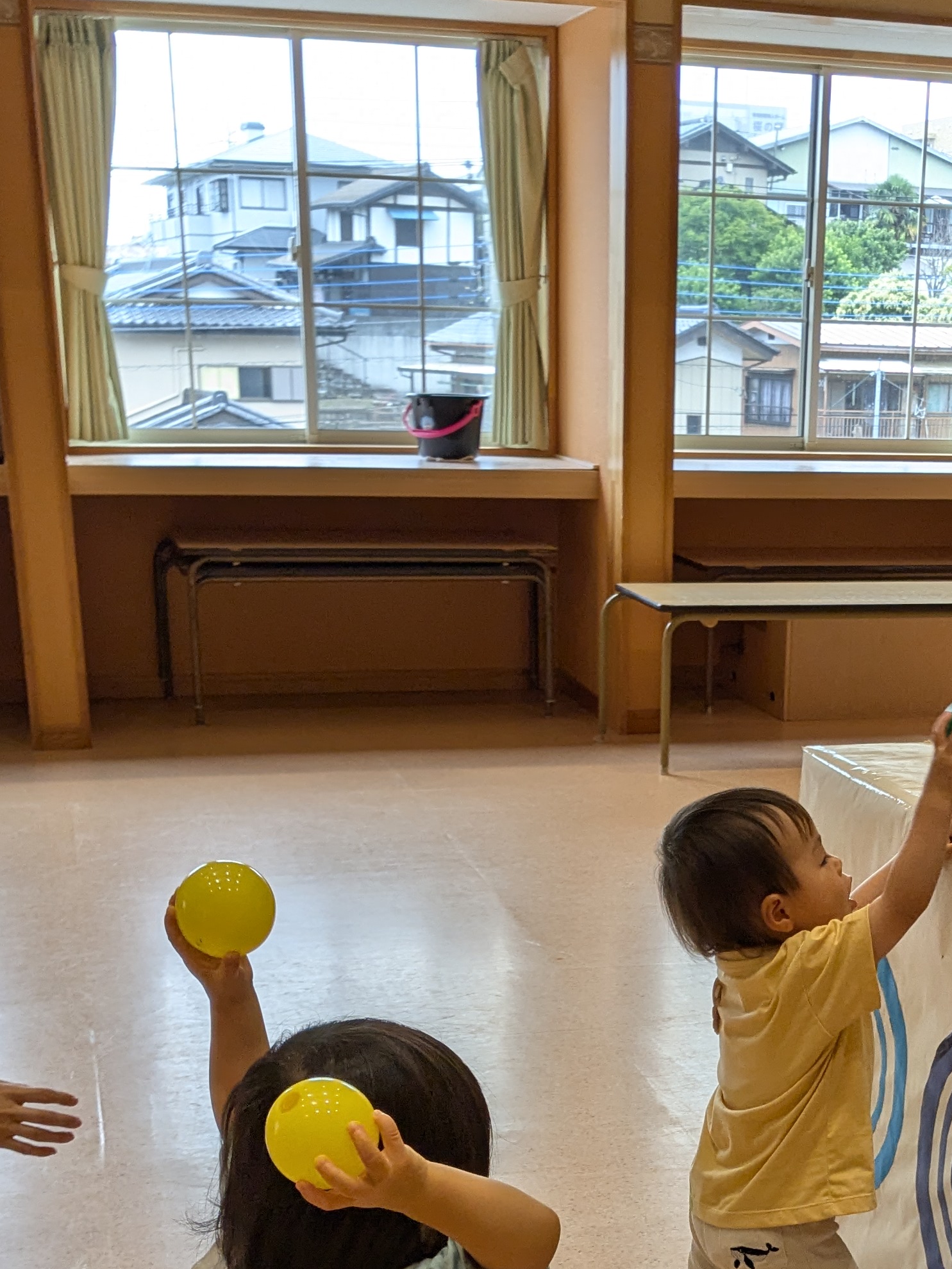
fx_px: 2016
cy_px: 1148
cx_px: 713
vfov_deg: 33.1
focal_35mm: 55
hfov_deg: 26.2
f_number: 1.73
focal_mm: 4.38
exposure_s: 1/292
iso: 45
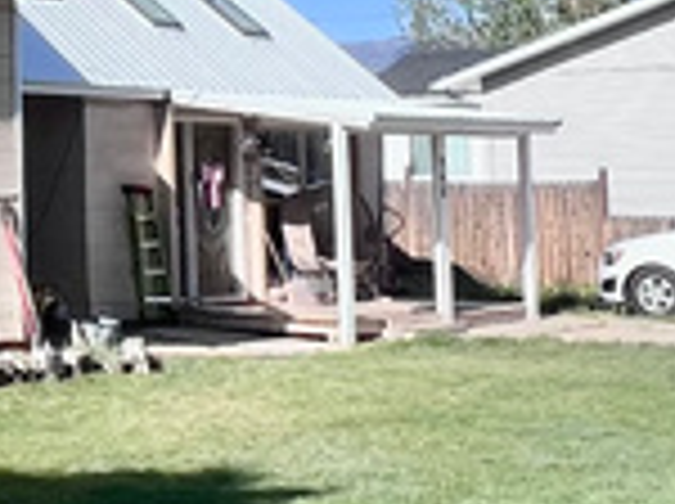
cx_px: -315
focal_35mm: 89
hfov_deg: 19.4
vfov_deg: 16.1
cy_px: -32
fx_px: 1733
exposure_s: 1/1698
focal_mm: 1.57
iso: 32
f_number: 1.8
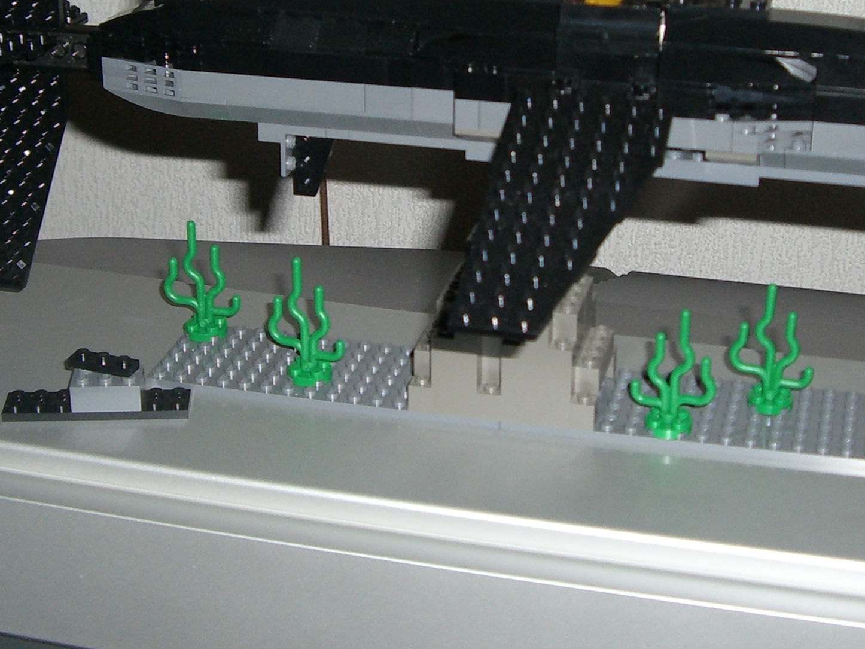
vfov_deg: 19.7
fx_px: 1849
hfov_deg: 26.3
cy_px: 123
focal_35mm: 74
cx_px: 450
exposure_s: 1/60
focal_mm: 6.2
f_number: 2.7
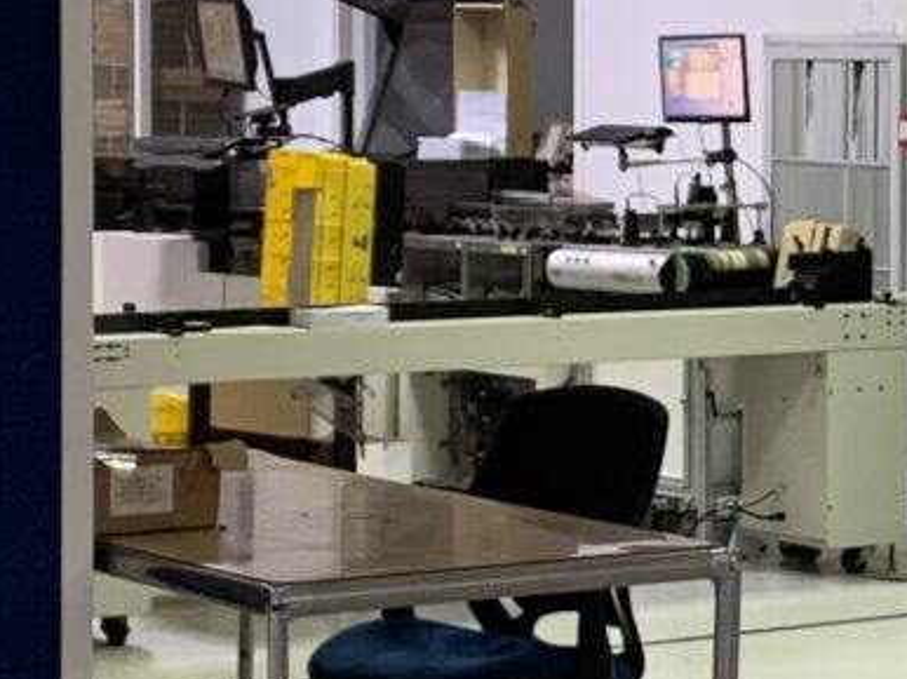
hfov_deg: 14.2
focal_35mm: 138
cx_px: 764
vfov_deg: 10.7
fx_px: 3614
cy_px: 244
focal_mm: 4.25
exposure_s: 1/50
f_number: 1.8
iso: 320
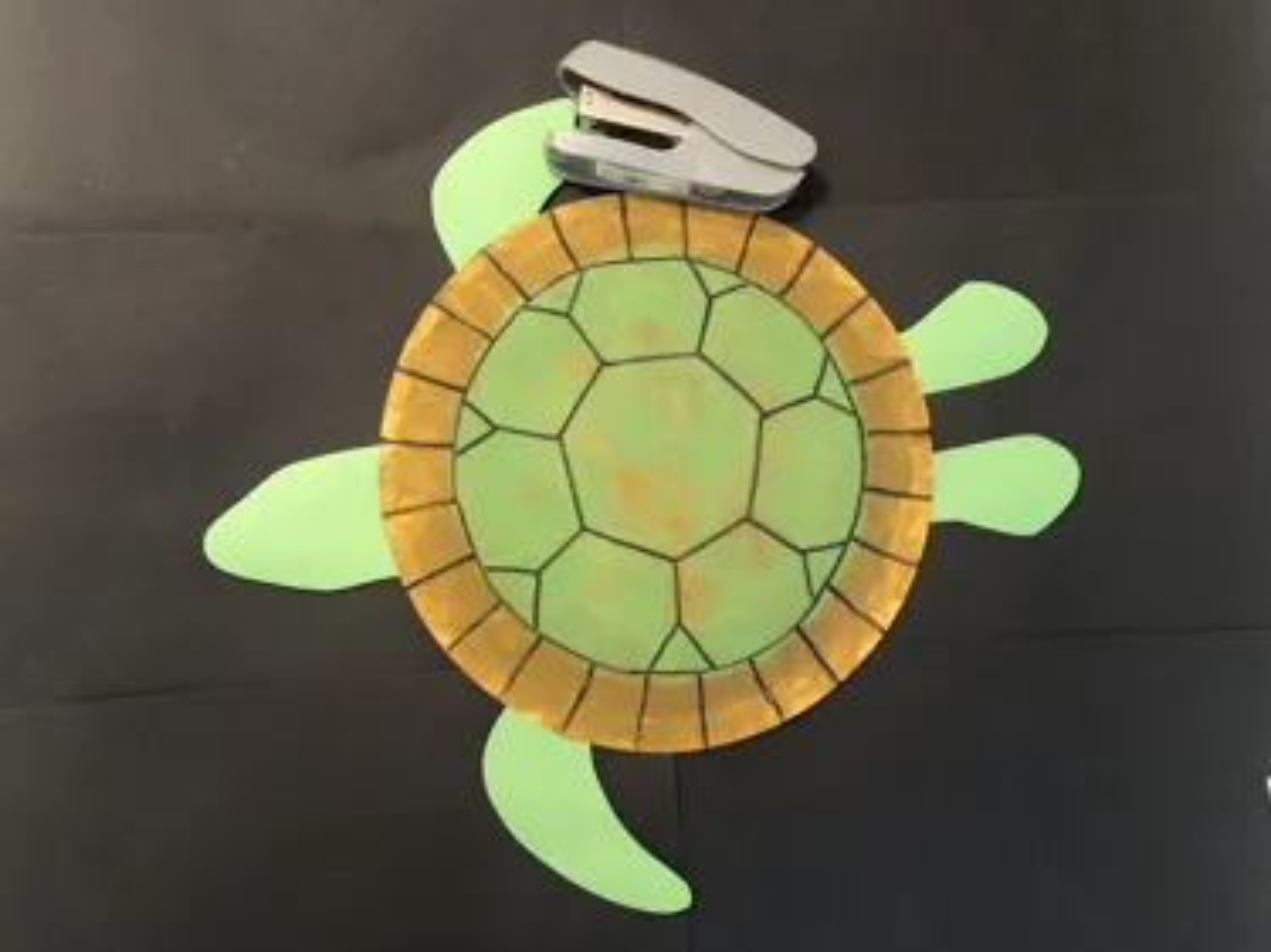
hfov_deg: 63.5
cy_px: 476
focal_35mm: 28
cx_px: 636
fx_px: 1028
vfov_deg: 49.7
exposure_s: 1/7
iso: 100
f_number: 1.8
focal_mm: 4
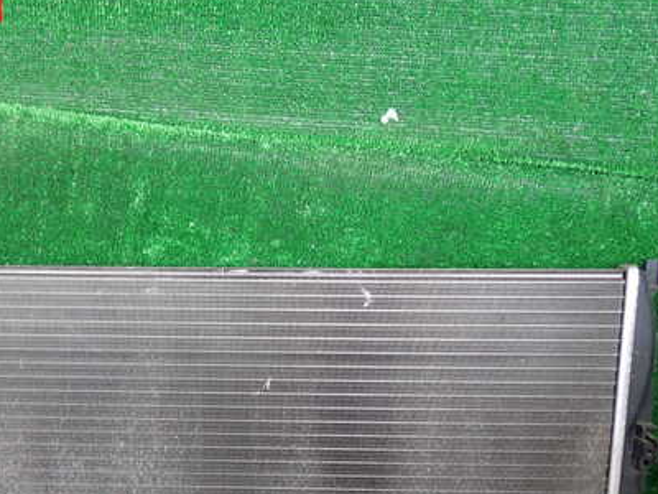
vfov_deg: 31.7
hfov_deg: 41.3
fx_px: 855
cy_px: 361
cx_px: 197
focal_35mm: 45
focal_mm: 5.4
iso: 100
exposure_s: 1/60
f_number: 2.3
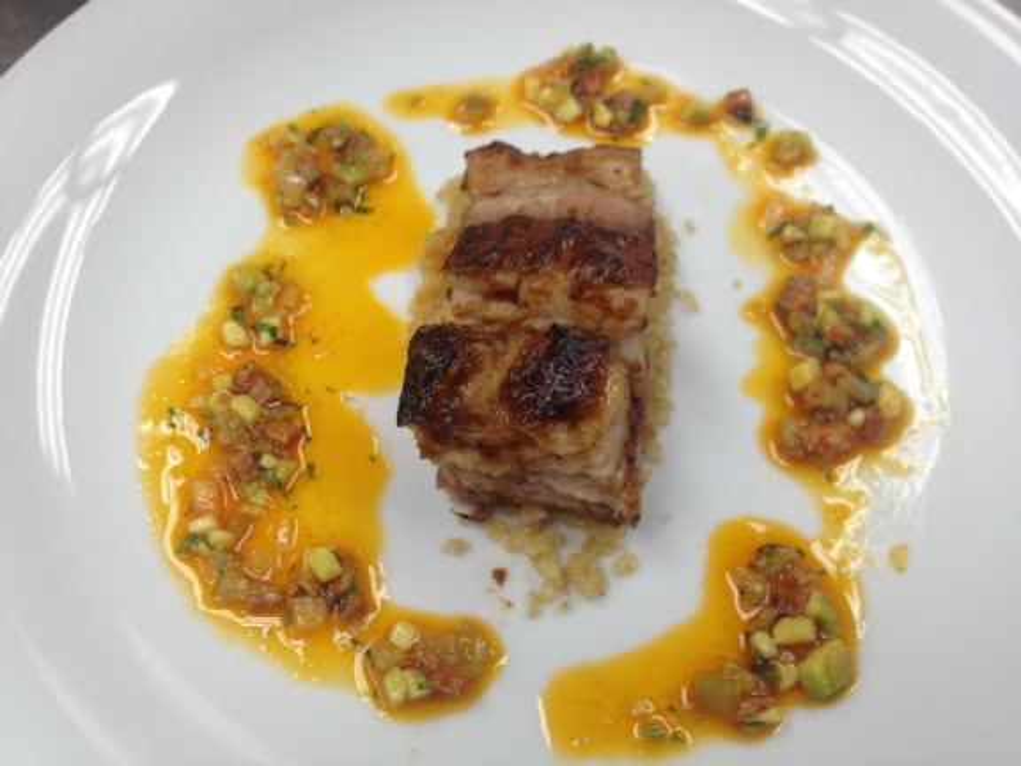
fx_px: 1032
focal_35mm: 35
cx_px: 510
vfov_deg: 40.7
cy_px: 383
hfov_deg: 52.6
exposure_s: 1/40
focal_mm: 4.28
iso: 80
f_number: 2.4
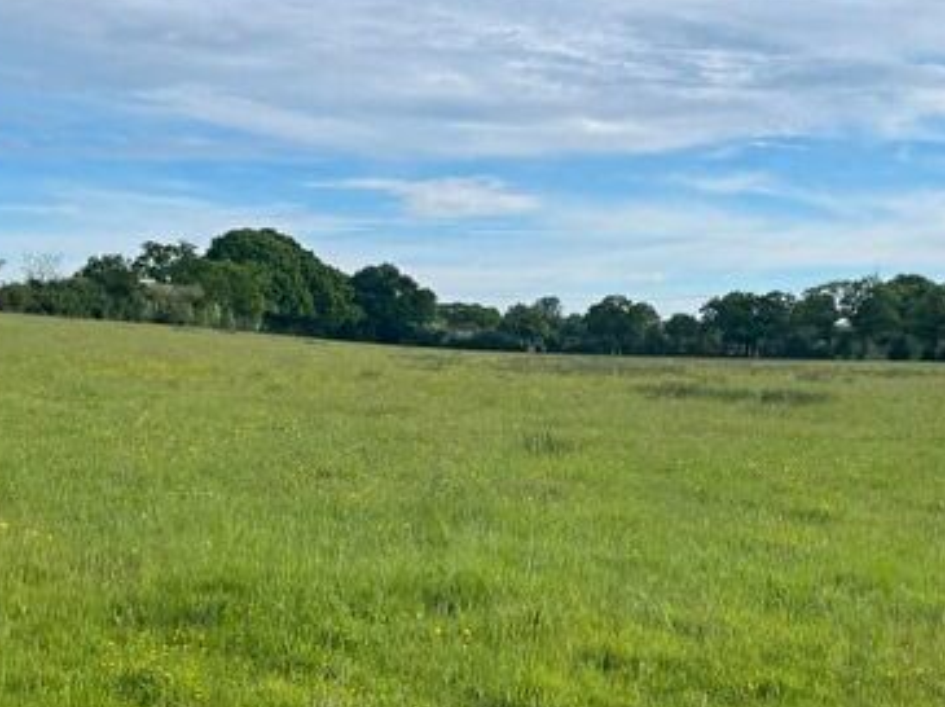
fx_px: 1309
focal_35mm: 48
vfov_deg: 30.1
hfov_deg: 39.6
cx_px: 536
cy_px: 454
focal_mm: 5.1
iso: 32
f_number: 1.6
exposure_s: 1/2924
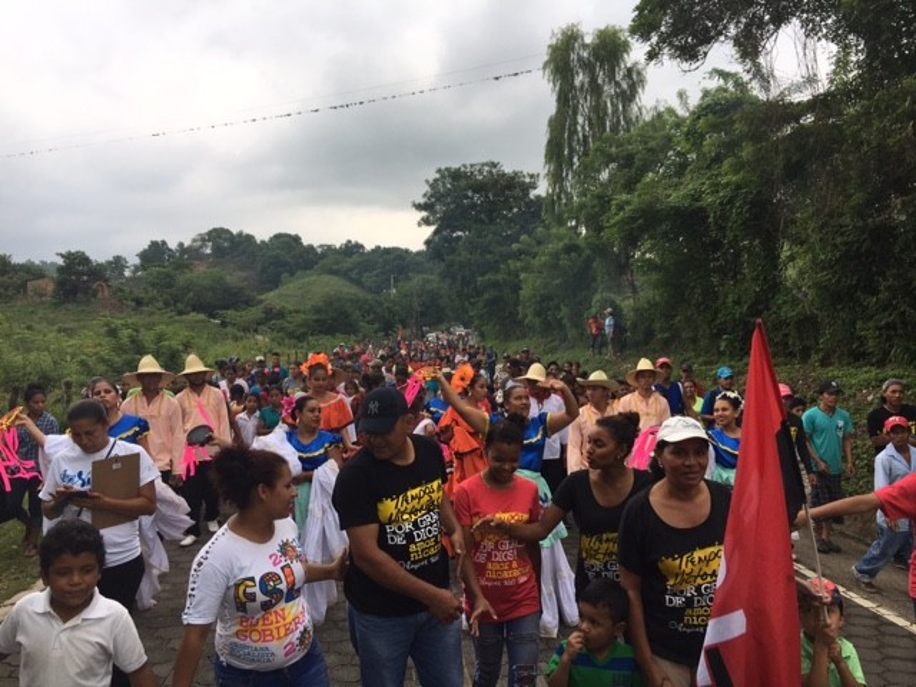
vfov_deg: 48.2
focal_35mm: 29
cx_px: 458
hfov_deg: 61.7
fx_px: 767
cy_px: 344
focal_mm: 4.15
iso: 25
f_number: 2.2
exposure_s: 1/364
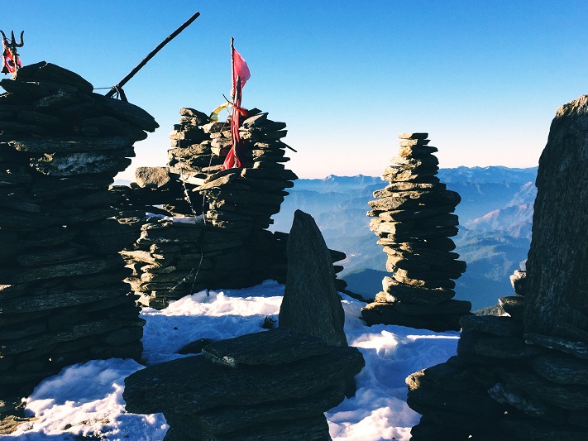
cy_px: 174
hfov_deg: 46.5
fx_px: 679
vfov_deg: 35.8
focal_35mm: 40
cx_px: 229
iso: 32
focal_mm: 4.15
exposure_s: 1/1582
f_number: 2.2
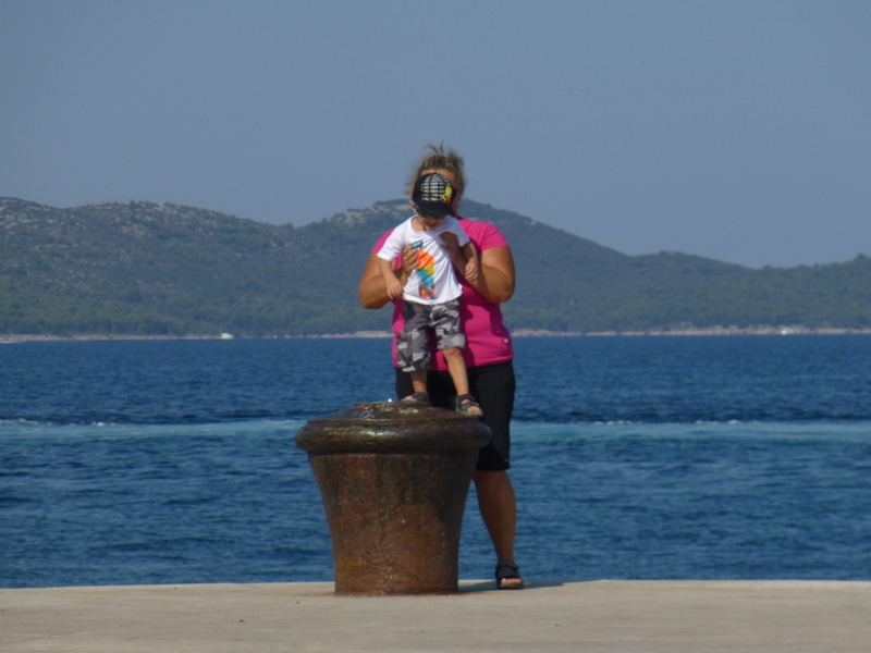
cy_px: 326
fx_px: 7070
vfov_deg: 5.3
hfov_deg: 7.0
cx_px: 436
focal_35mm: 281
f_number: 5.9
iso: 100
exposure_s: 1/640
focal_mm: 45
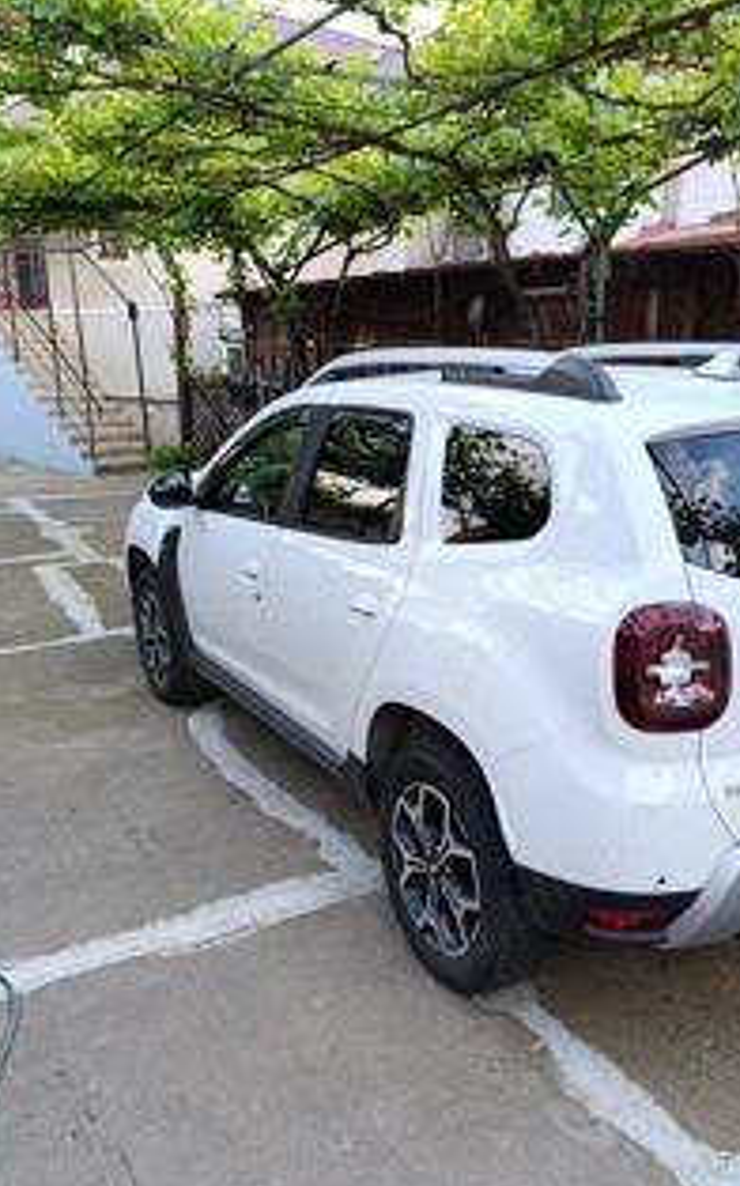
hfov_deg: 40.4
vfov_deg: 61.1
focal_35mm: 31
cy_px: 653
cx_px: 430
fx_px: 1001
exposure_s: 1/120
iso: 320
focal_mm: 6.14
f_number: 1.6
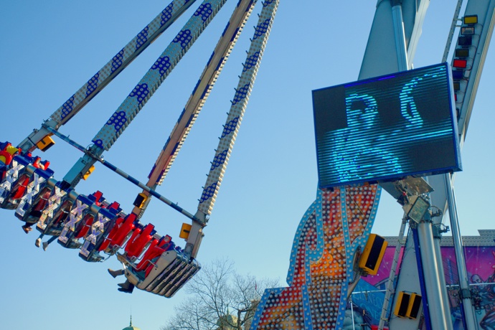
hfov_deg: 28.1
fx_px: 990
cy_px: 165
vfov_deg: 18.9
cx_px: 248
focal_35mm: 72
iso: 320
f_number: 8
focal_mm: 48
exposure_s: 1/2000
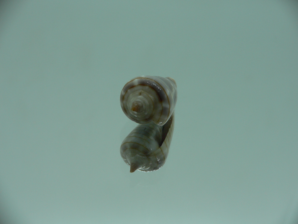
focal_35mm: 35
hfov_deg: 52.6
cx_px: 149
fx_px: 301
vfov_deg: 40.7
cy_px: 112
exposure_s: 1/80
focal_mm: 4.6
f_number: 2.8
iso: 80
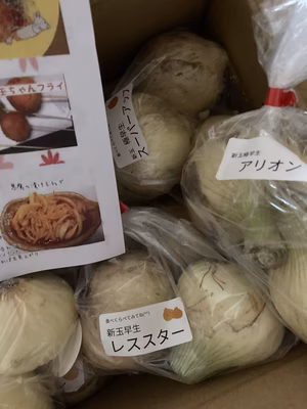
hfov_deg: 49.7
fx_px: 331
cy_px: 204
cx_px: 154
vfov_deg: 63.4
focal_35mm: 28
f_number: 1.8
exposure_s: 1/22
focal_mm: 3.99
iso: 640
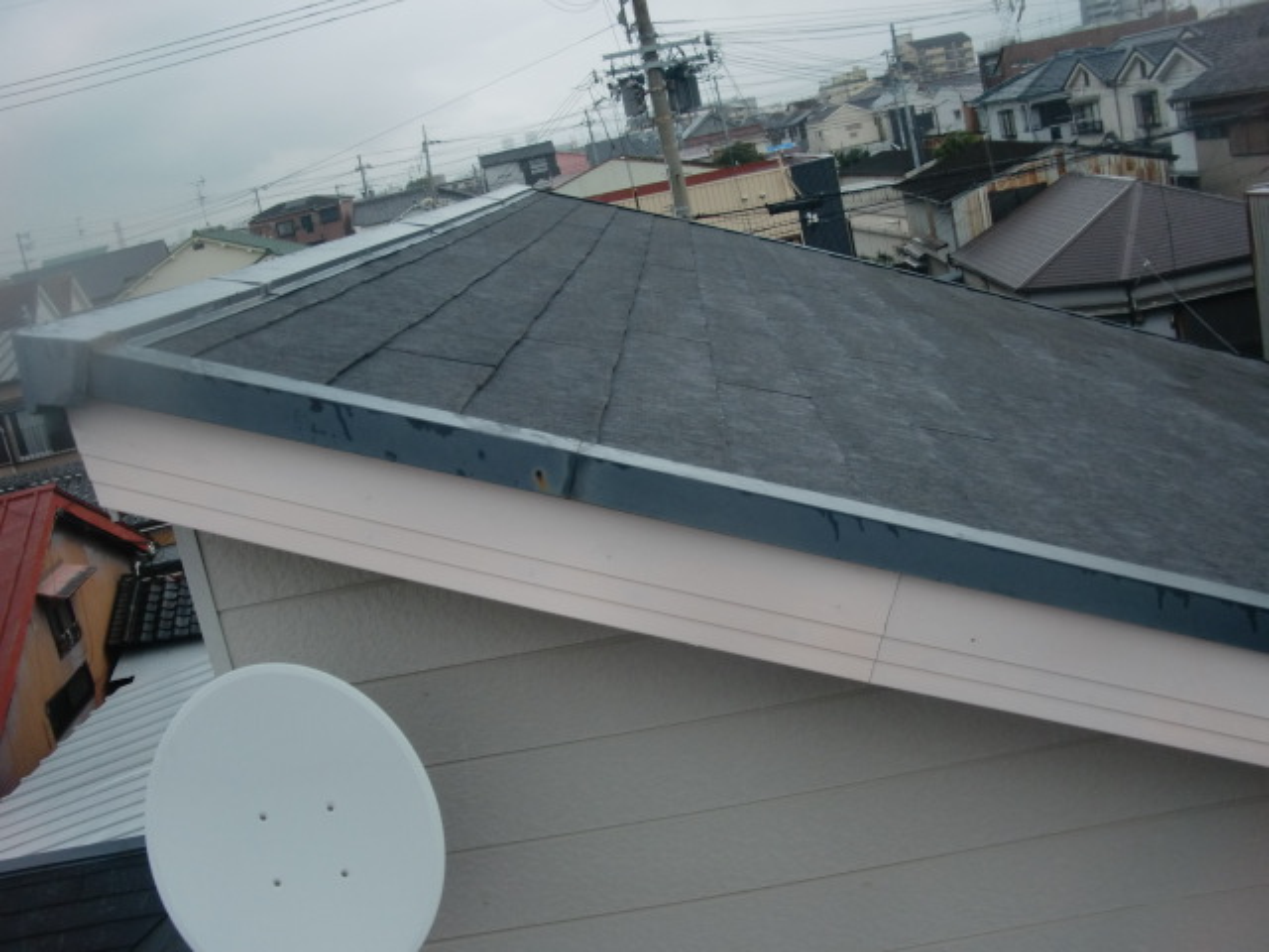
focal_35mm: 38
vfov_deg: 37.7
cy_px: 476
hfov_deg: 49.0
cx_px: 634
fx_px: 1393
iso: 64
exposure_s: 1/200
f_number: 3.9
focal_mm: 6.66
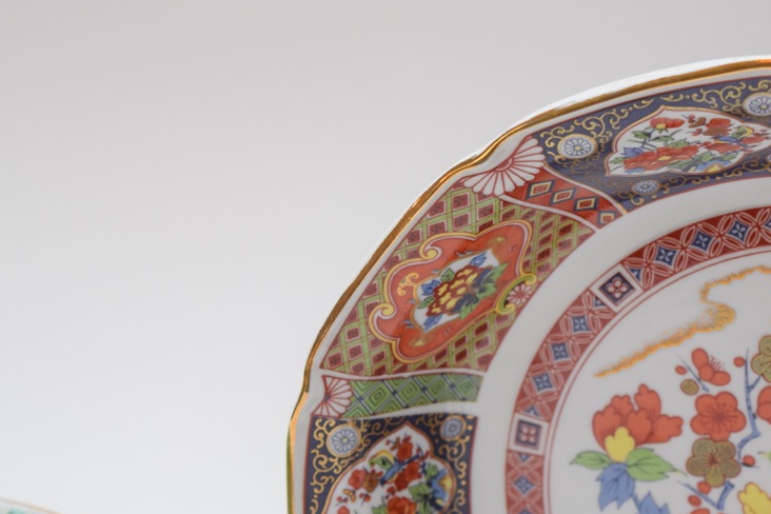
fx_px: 2413
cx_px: 479
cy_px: 290
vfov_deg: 12.2
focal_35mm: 113
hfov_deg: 18.1
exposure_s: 1/80
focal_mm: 55
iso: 800
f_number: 5.6
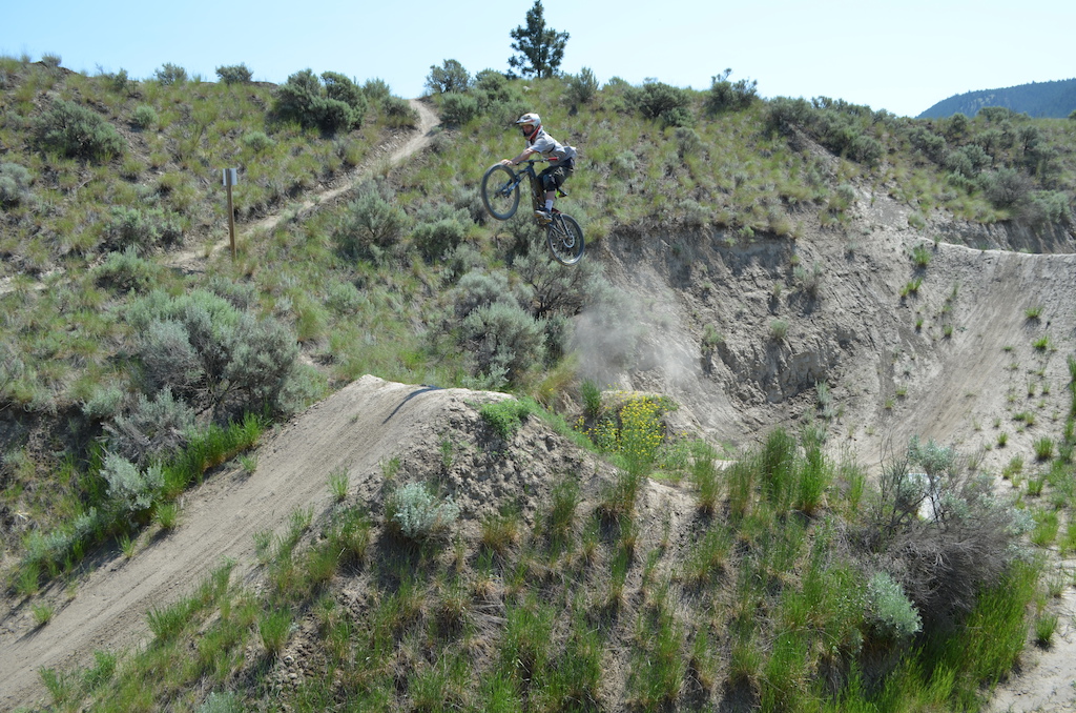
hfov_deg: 57.3
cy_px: 356
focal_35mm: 33
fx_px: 984
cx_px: 538
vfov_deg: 39.8
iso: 110
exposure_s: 1/250
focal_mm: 22
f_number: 8
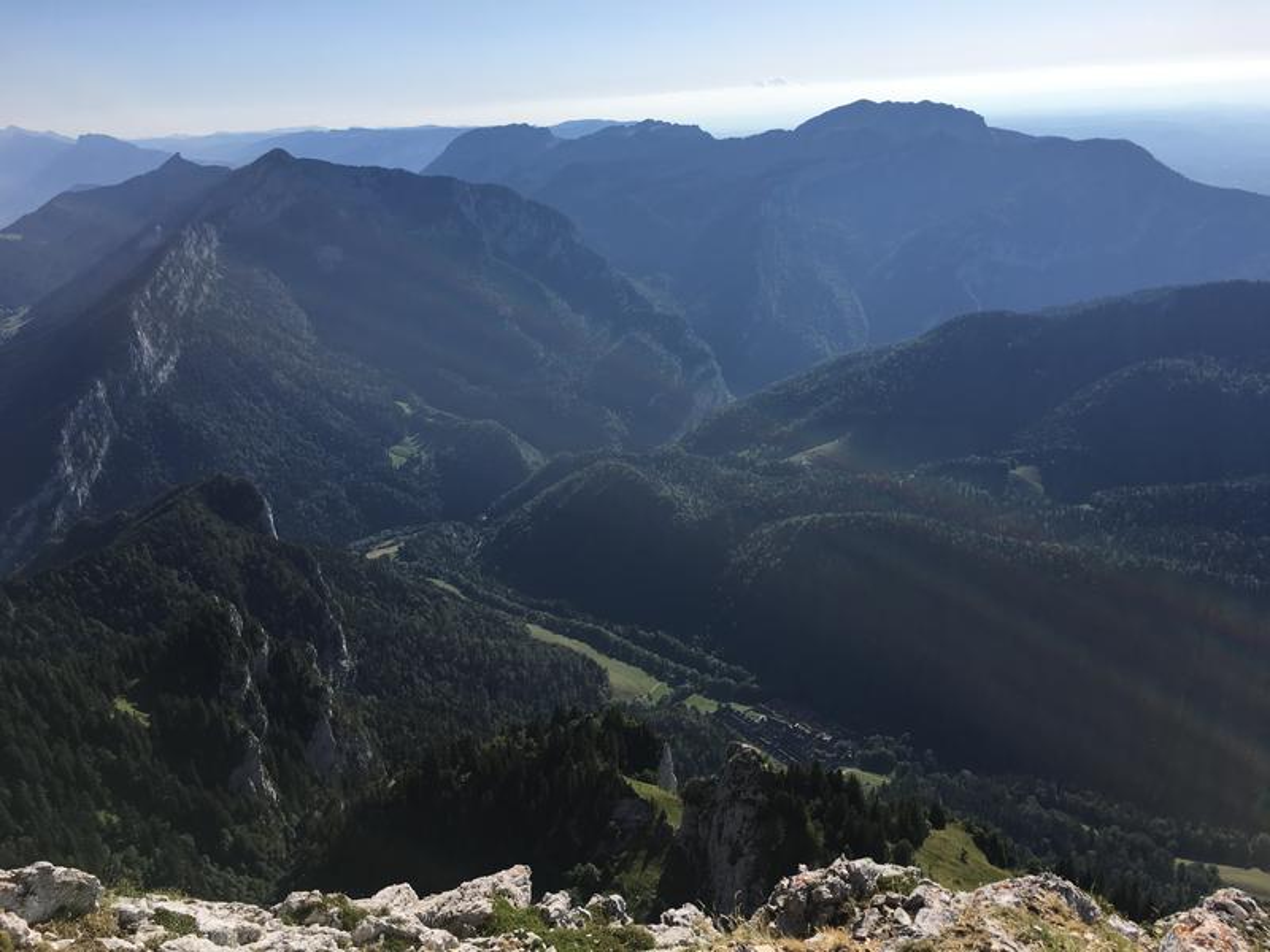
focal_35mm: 29
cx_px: 635
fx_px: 1064
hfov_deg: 61.7
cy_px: 476
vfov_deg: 48.2
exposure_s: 1/1972
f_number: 2.2
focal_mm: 4.15
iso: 25
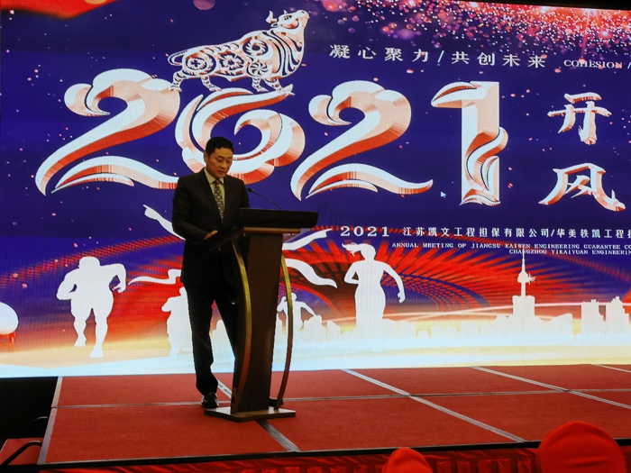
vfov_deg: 27.5
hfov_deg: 36.2
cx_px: 316
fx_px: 966
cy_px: 236
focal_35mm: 53
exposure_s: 1/120
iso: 80
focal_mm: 6.67
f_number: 1.9
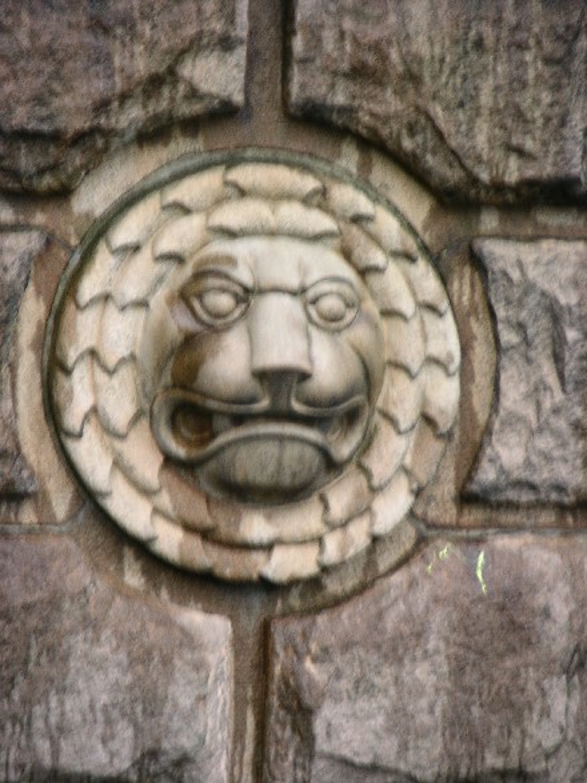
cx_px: 294
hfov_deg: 5.3
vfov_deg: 7.1
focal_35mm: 280
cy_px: 392
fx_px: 6333
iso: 50
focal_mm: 71.2
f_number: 4.2
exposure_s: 1/26.7
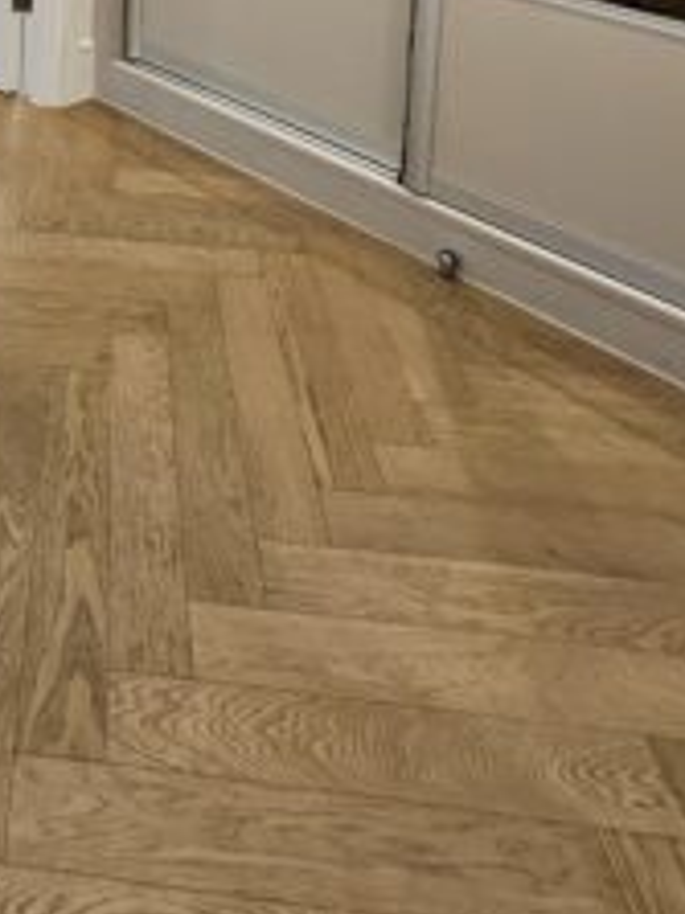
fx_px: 924
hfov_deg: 36.7
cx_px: 8
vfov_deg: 38.5
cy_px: -189
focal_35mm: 35
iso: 125
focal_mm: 1.74
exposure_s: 1/50
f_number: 2.2
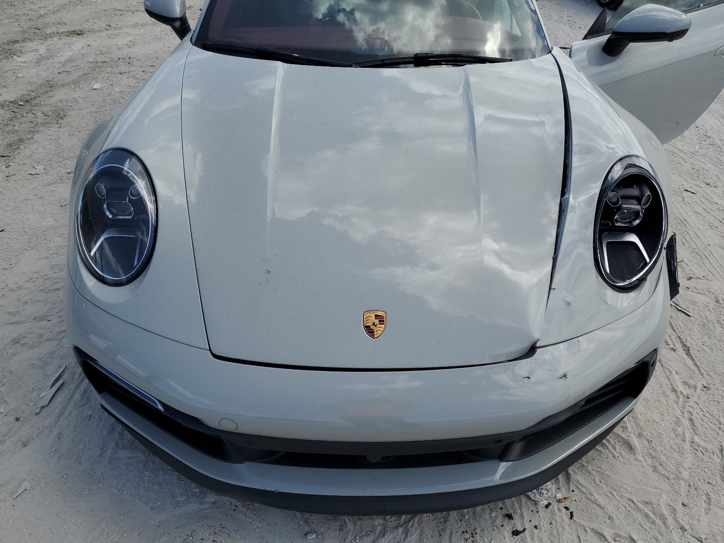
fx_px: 544
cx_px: 362
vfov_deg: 53.1
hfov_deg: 67.3
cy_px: 272
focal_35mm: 26
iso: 50
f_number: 1.5
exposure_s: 1/3333
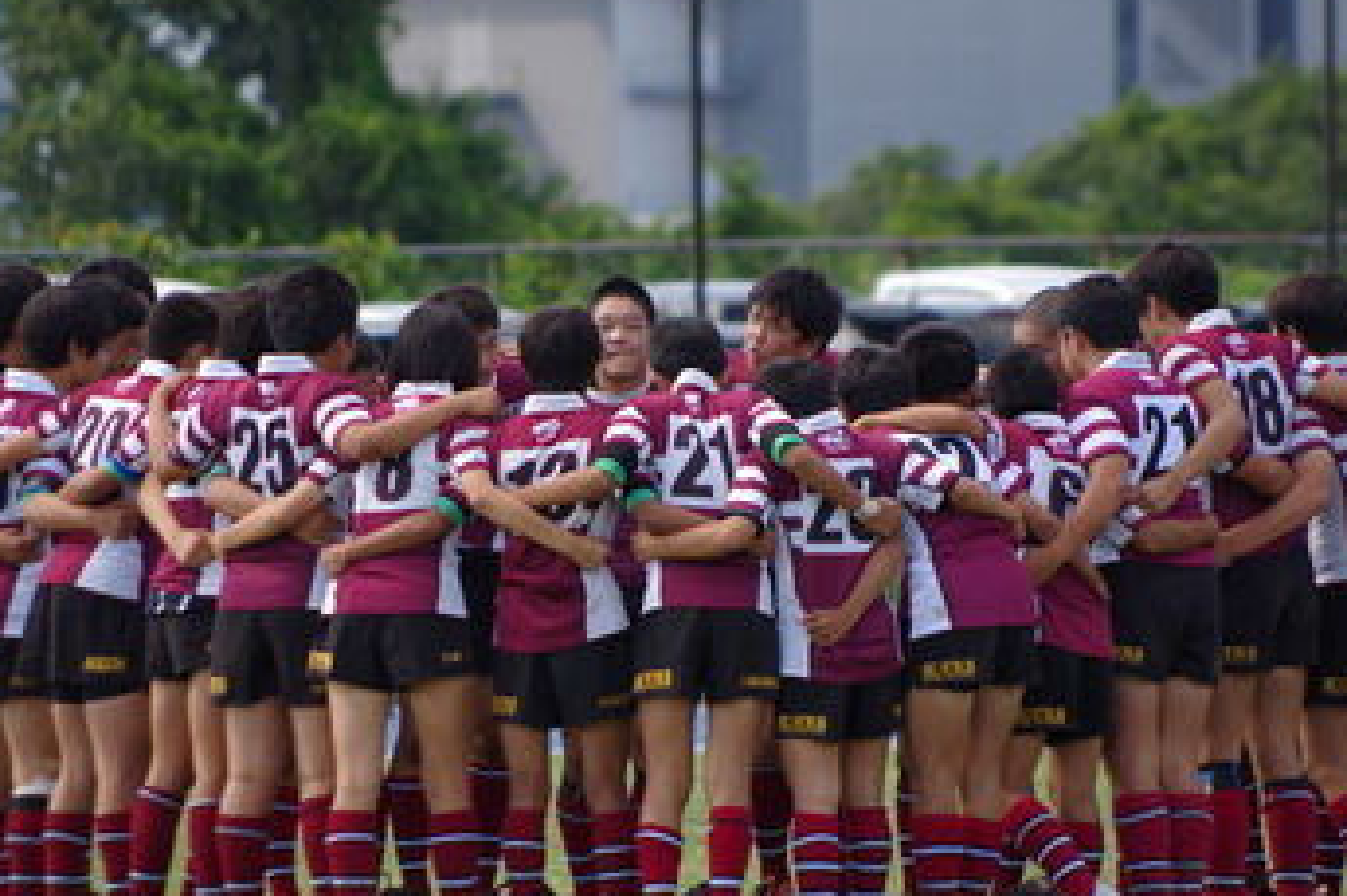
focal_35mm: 522
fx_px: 19521
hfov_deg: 4.0
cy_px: 458
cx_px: 681
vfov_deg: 2.6
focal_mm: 300
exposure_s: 1/800
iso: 800
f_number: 7.1
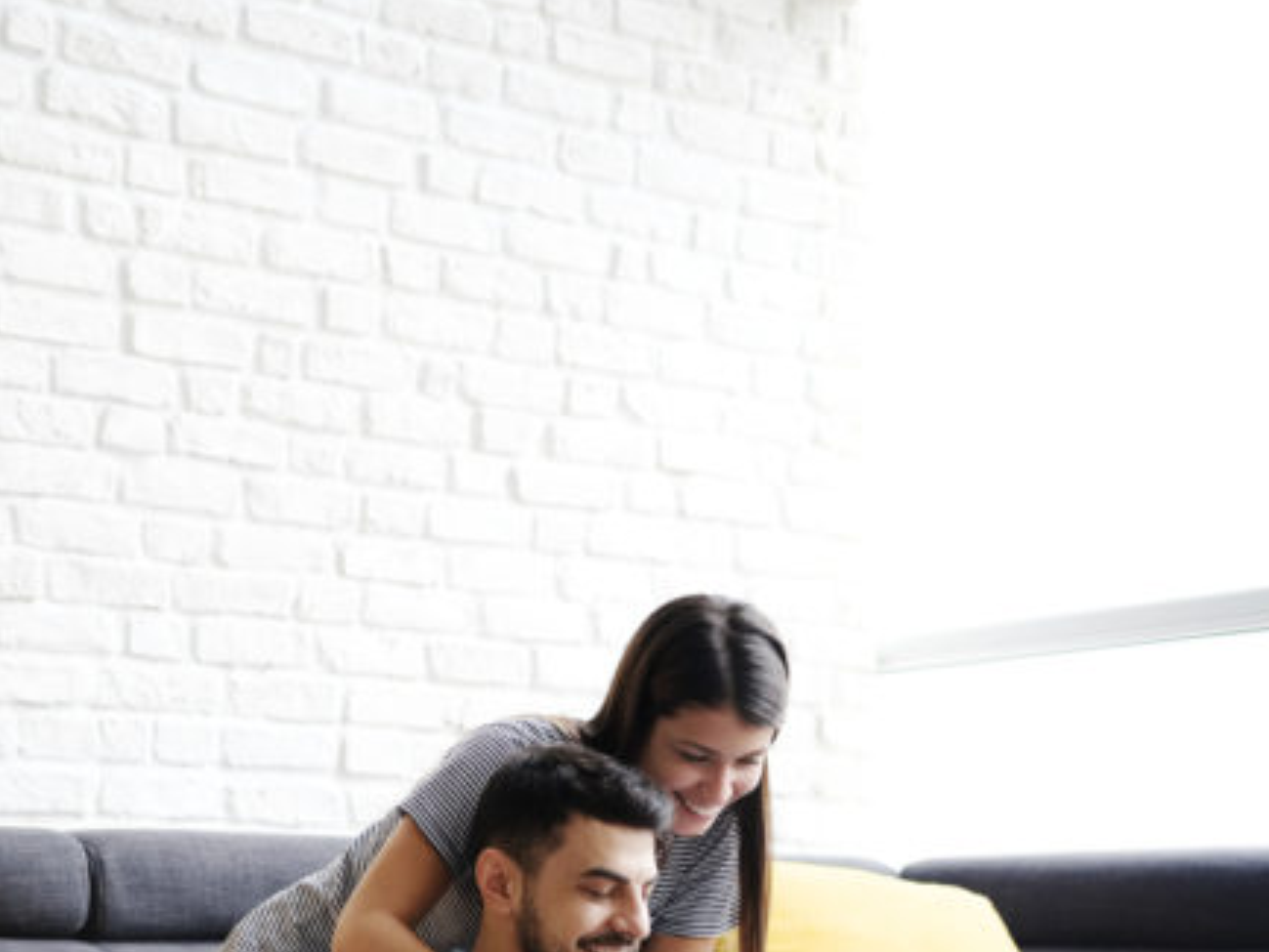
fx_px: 2750
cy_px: 744
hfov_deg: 25.4
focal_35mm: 75
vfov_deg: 19.5
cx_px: 182
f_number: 2
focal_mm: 29
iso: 250
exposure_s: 1/320
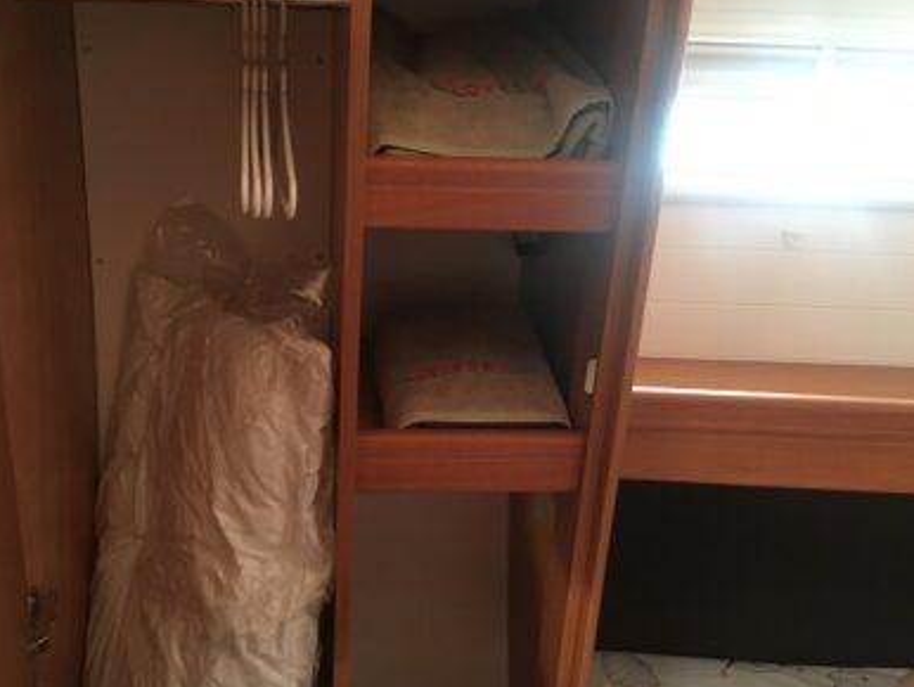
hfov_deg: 52.3
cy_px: 351
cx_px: 379
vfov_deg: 40.7
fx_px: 925
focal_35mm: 35
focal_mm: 4.15
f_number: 2.2
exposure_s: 1/17
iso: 250
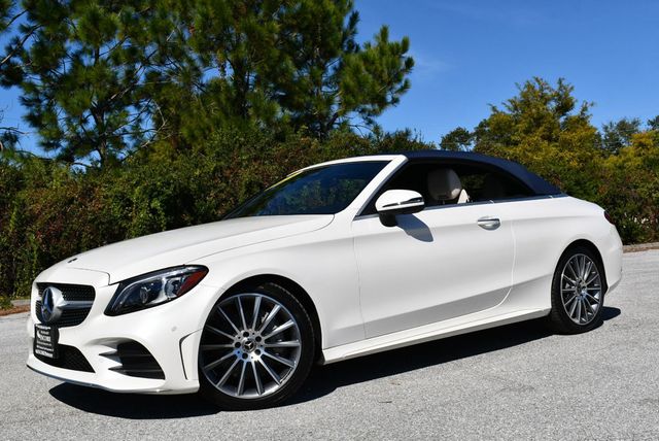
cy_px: 220
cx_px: 330
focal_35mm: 44
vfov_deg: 30.6
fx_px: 806
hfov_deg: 44.5
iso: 100
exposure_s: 1/400
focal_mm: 22
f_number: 10
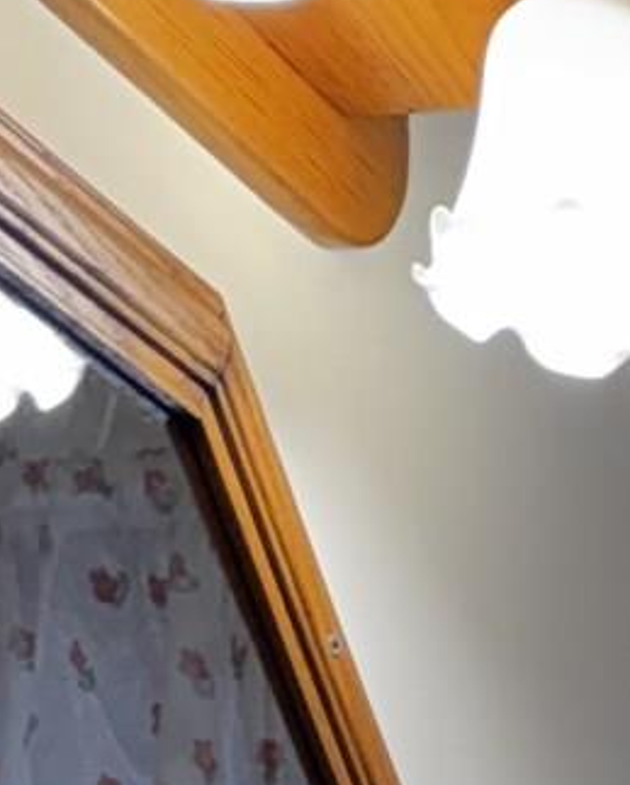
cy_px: 2722
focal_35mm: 167
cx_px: 1810
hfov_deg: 8.1
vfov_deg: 8.5
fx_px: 3887
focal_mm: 6.76
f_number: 1.78
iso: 125
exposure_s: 1/120
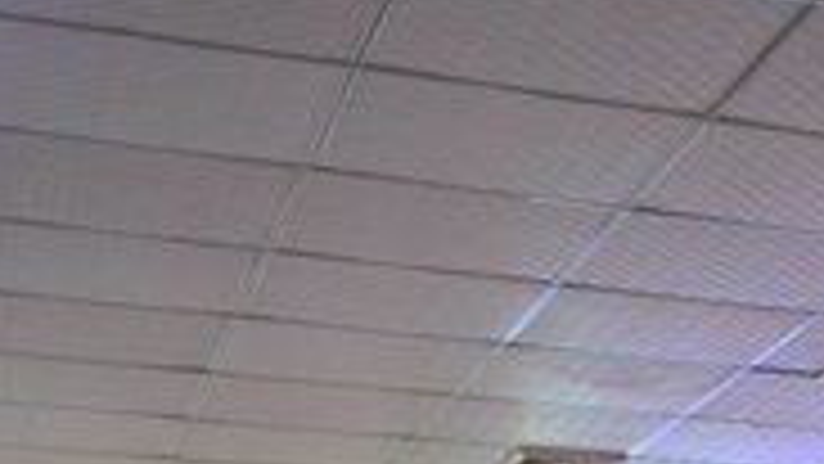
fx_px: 2360
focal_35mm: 108
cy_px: 1020
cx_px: 1342
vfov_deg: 10.1
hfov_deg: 17.2
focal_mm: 18
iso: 1100
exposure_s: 1/30
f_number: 3.5
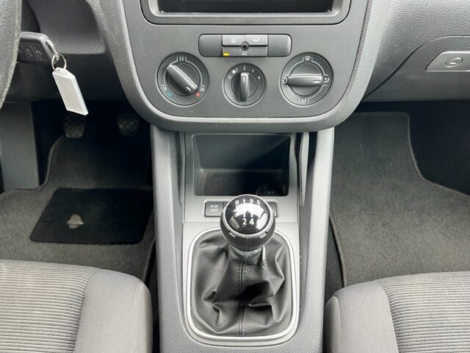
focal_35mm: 26
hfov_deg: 67.3
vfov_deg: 53.1
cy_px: 176
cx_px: 235
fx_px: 353
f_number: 1.5
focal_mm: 5.7
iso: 125
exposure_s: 1/67
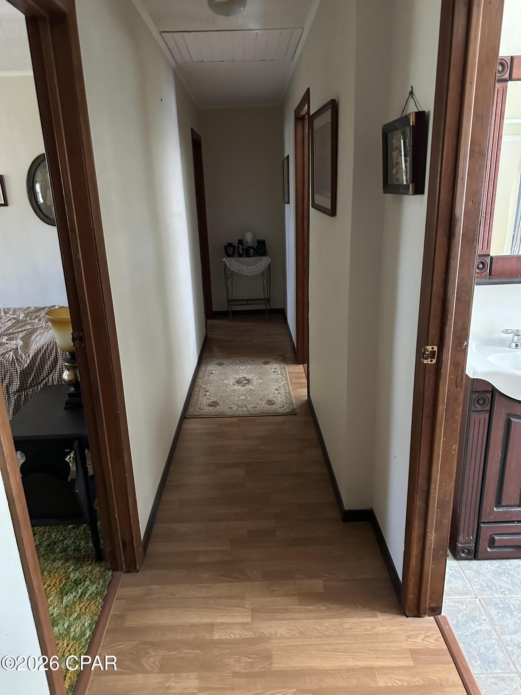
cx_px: 260
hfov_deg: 56.8
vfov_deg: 71.6
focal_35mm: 24
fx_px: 482
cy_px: 348
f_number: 1.78
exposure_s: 1/36
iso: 1000
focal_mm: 6.86
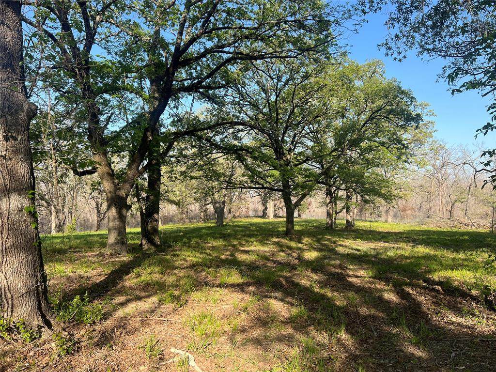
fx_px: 373
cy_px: 186
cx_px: 248
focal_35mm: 26
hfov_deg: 67.3
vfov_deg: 53.1
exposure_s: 1/1395
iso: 50
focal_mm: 5.7
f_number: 1.5
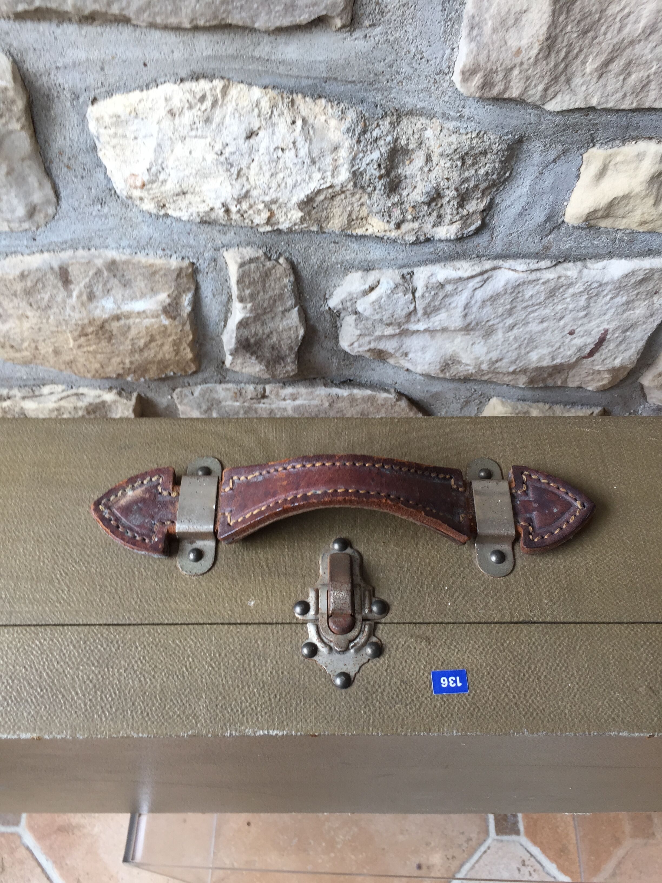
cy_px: 442
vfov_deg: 61.7
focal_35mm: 29
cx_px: 331
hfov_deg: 48.2
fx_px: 739
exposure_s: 1/50
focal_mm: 4.15
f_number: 2.2
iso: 32
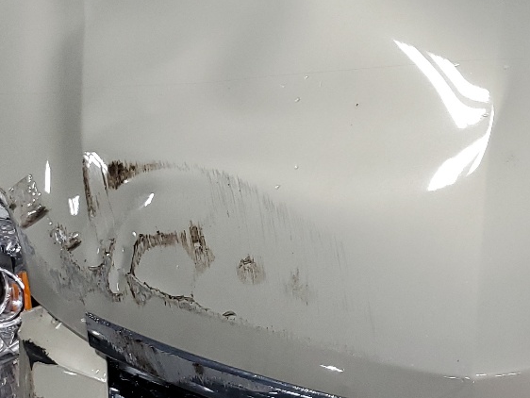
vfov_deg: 19.9
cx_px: 596
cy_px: 254
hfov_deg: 24.4
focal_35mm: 74
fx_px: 1133
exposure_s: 1/120
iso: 73
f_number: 1.5
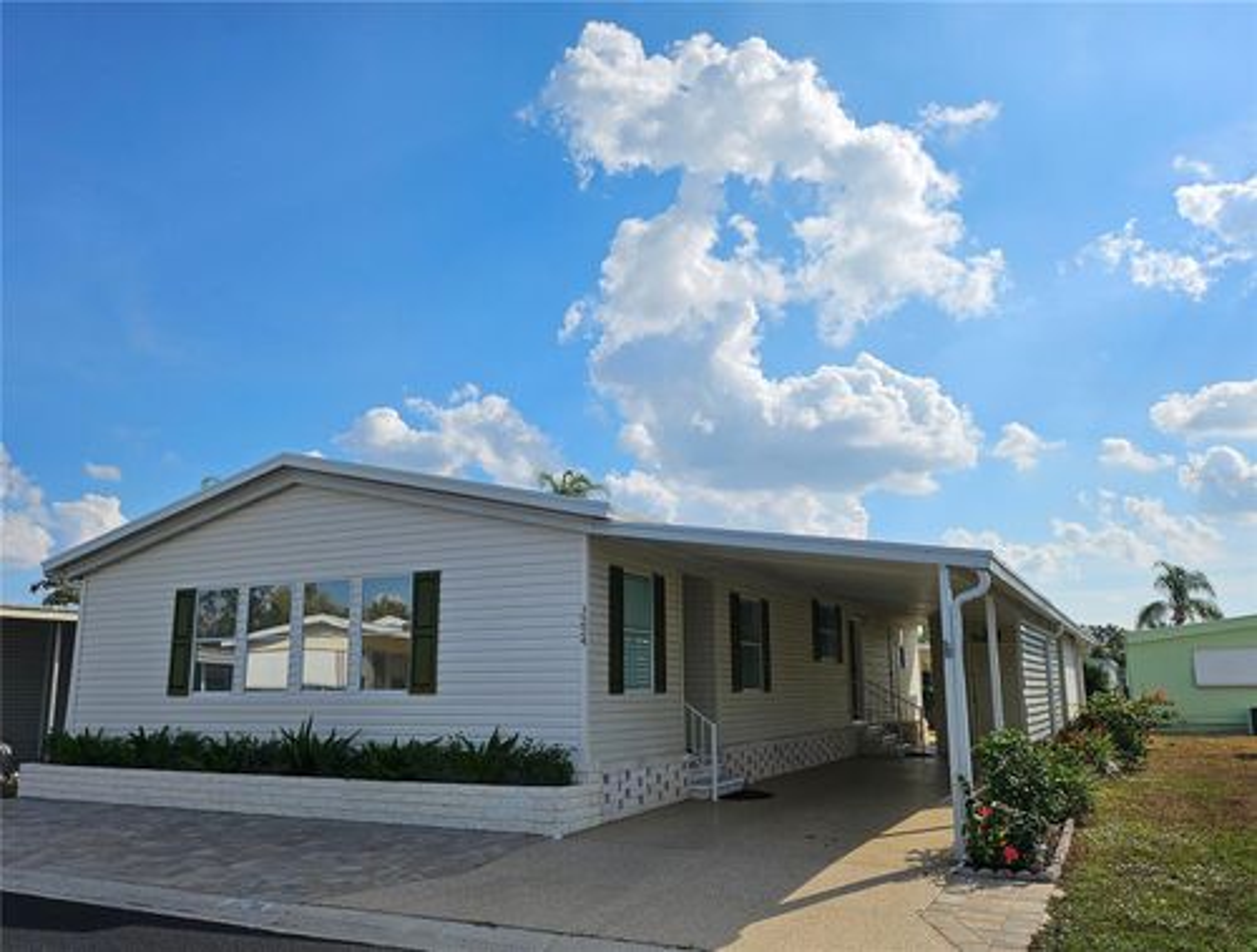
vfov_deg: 57.1
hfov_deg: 71.4
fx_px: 875
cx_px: 628
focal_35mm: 24
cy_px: 476
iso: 50
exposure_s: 1/8301
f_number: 1.8
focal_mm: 5
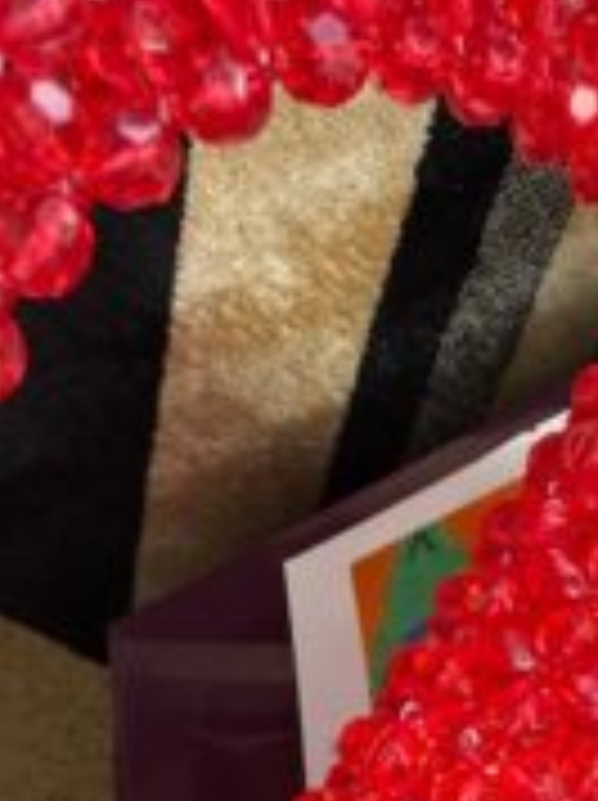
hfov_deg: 26.6
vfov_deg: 32.8
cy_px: 796
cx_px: 454
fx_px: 1247
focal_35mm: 54
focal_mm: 2.22
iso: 50
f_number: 2.2
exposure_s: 1/99
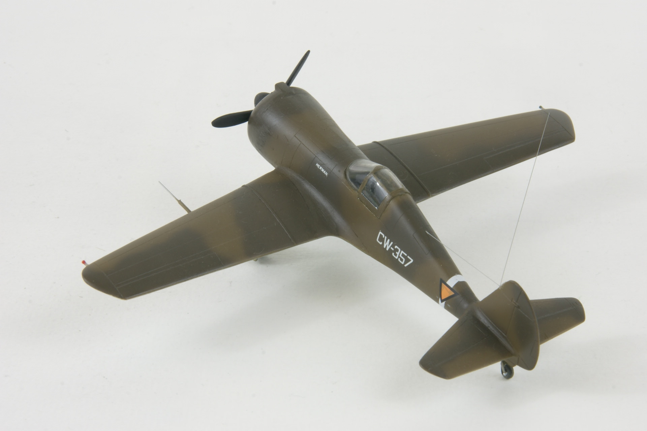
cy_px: 216
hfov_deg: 13.7
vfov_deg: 9.1
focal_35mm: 150
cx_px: 324
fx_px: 2696
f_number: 29
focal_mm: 100
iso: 80
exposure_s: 1
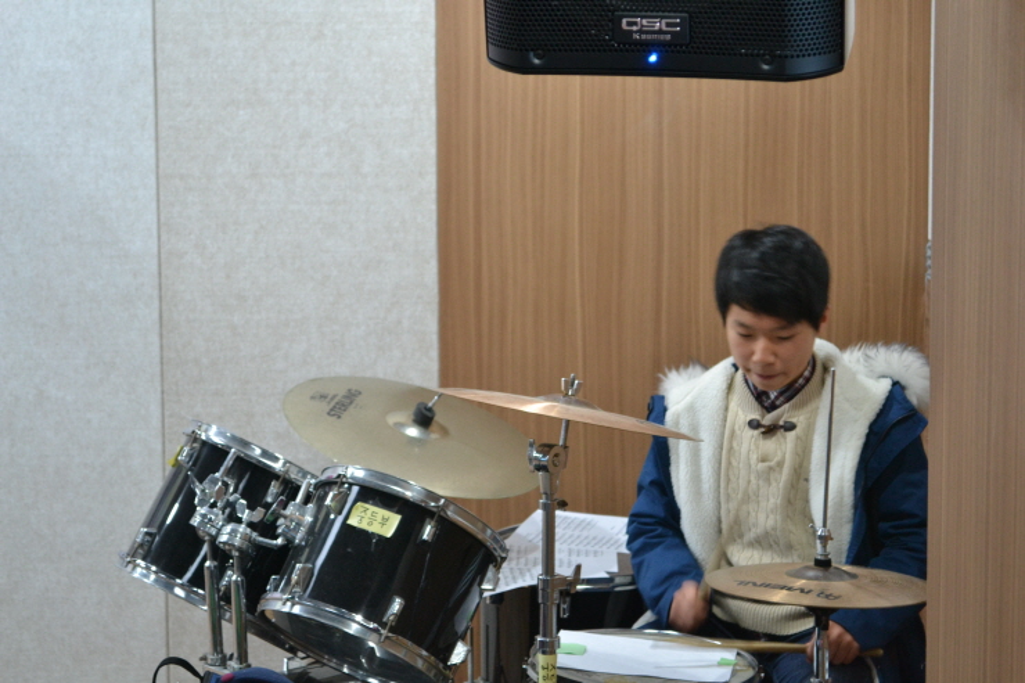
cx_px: 512
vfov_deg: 16.5
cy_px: 342
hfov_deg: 24.6
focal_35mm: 82
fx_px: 2348
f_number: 5.6
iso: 1100
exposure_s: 1/15
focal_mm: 55
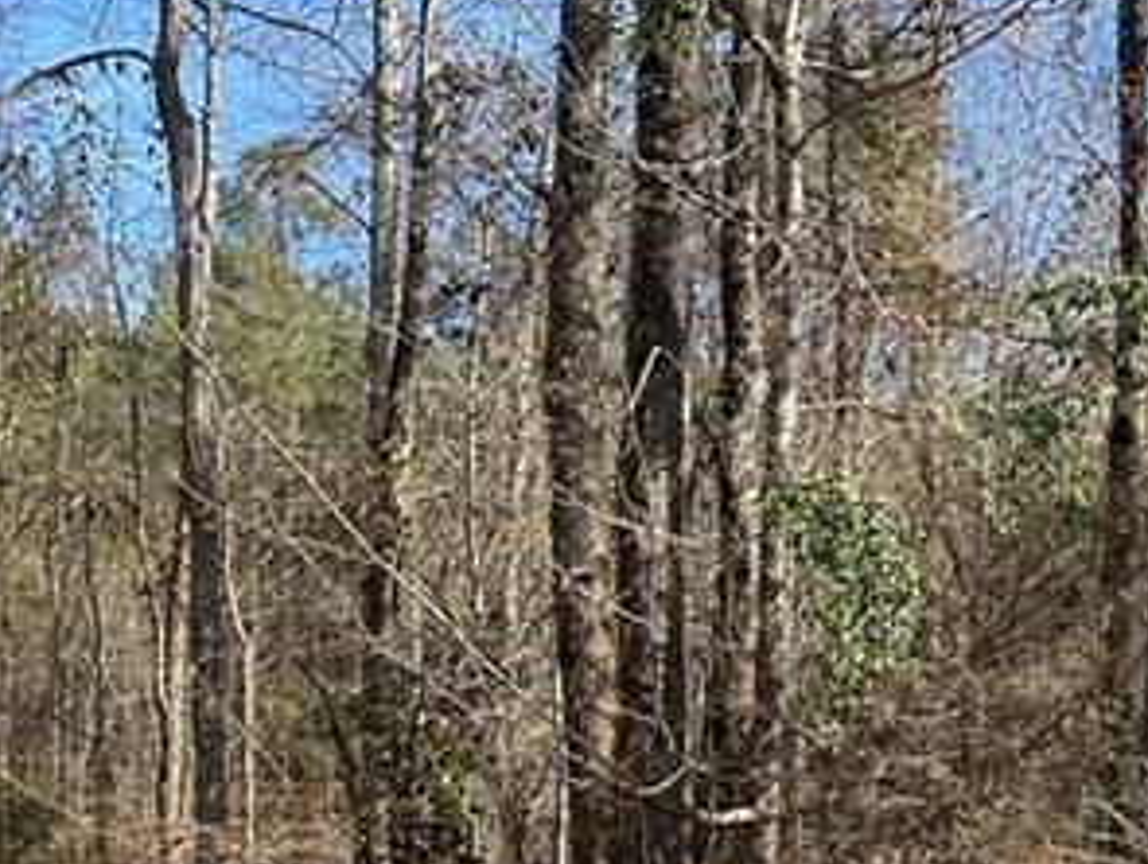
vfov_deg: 22.0
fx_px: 2158
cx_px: 1362
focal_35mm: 65
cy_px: 798
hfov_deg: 26.6
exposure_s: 1/1119
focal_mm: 6.86
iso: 80
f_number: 1.78
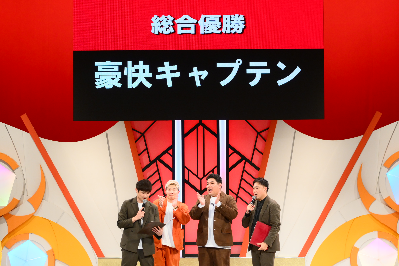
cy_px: 133
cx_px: 200
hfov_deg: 17.1
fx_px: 1330
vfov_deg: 11.4
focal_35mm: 120
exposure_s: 1/200
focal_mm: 80
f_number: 5.6
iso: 2000
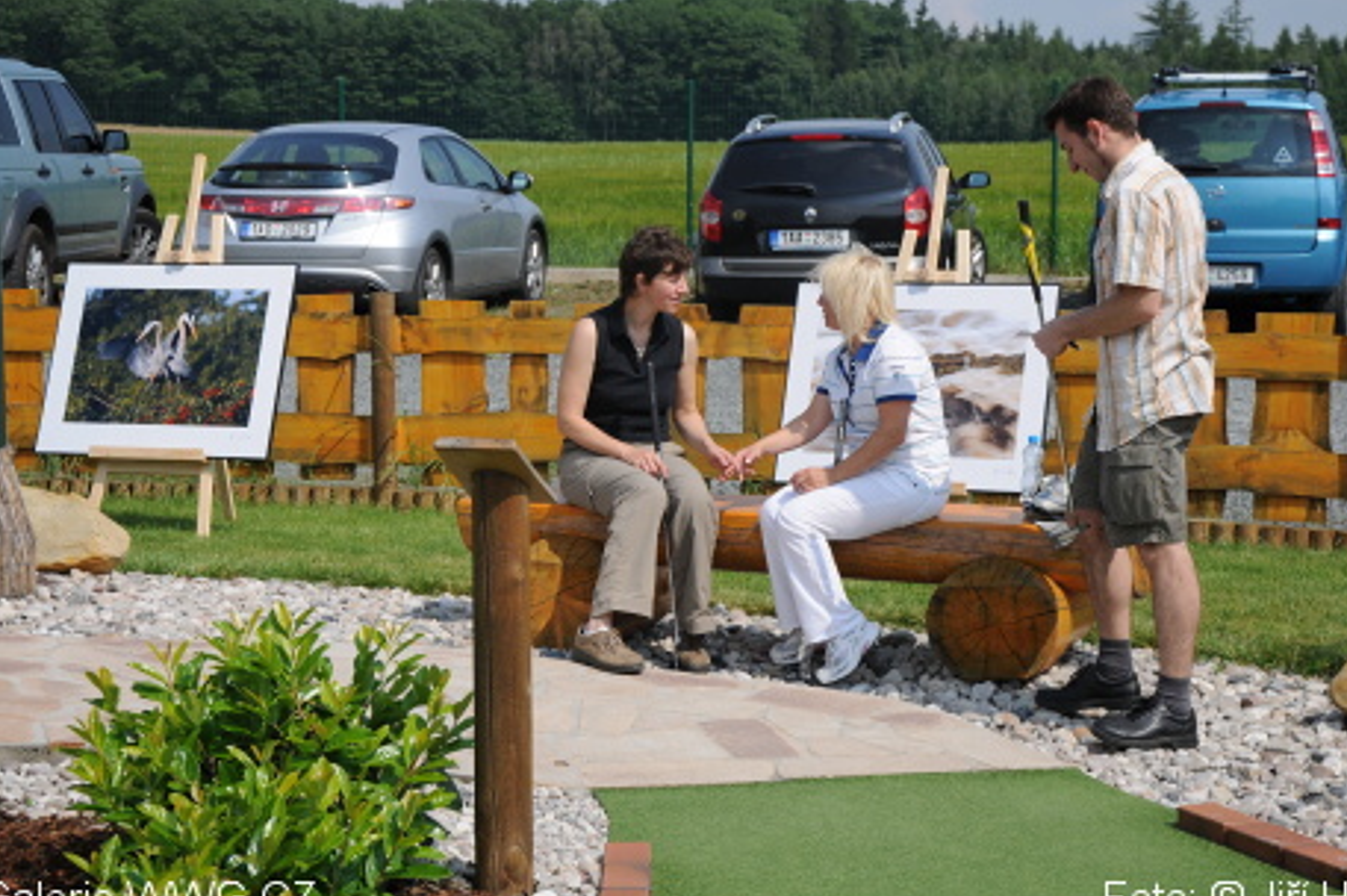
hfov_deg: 24.8
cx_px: 710
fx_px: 3066
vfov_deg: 16.6
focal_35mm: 82
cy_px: 439
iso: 200
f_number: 7.1
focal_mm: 50
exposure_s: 1/1000
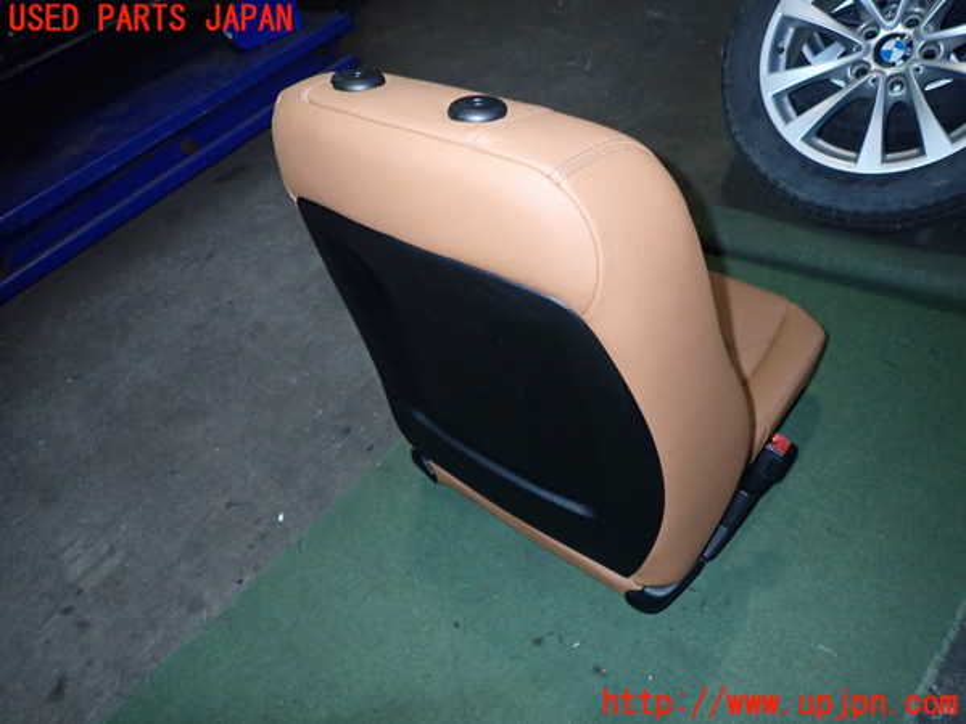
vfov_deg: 54.9
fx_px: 698
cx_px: 483
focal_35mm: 25
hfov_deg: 69.4
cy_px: 362
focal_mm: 4.5
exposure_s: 1/30
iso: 500
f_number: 5.6
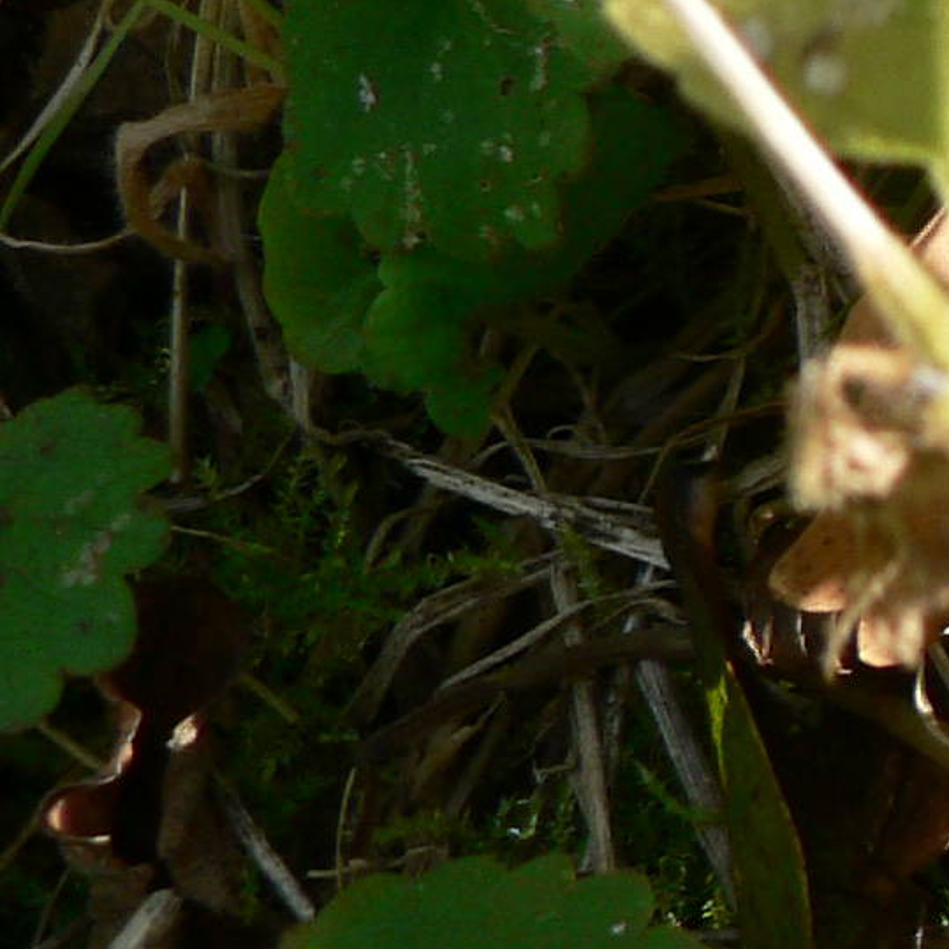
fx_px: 4684
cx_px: 2085
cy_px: 264
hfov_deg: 10.4
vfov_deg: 11.5
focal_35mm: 151
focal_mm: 6
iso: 80
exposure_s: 1/160
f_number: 4
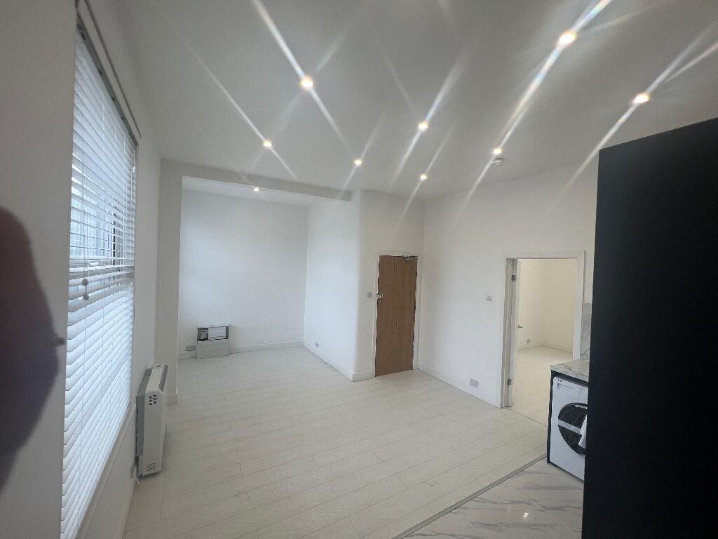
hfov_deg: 106.2
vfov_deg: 89.9
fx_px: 270
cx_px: 359
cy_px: 270
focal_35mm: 13
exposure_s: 1/100
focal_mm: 1.57
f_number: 1.8
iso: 40
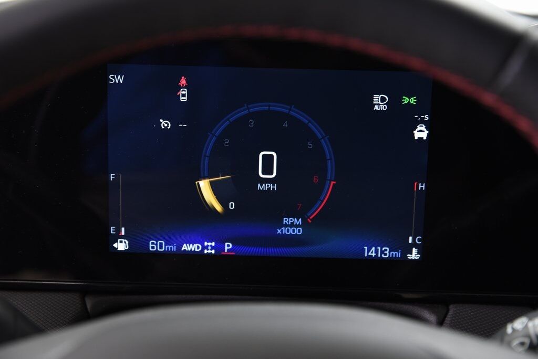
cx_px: 269
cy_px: 180
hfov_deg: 30.5
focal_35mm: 66
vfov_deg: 20.6
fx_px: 987
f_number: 4
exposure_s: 1/15
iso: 1600
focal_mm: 66
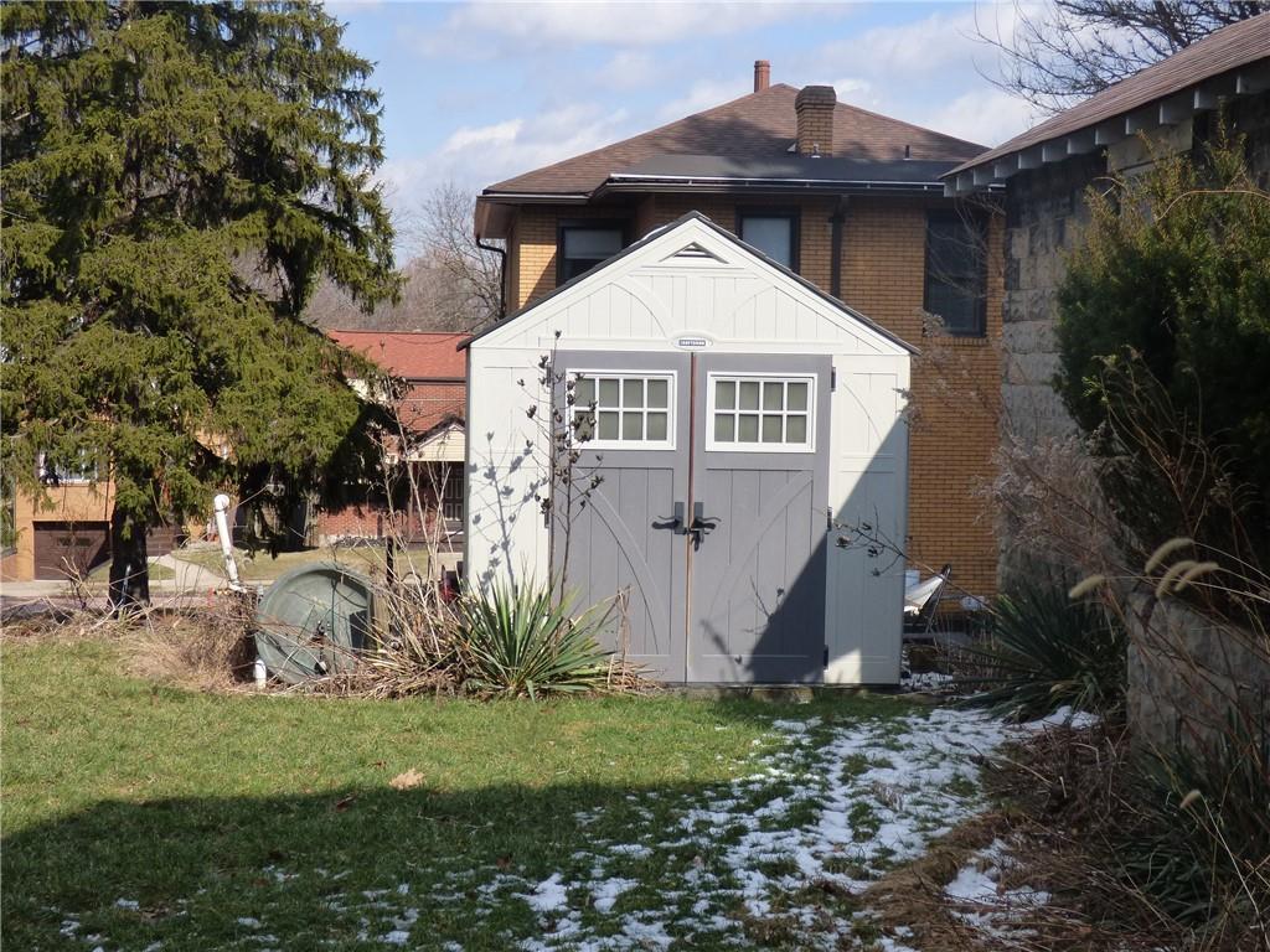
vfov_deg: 26.6
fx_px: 2018
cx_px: 635
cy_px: 476
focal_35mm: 55
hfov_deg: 34.9
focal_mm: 9.51
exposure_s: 1/800
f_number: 3.9
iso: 160
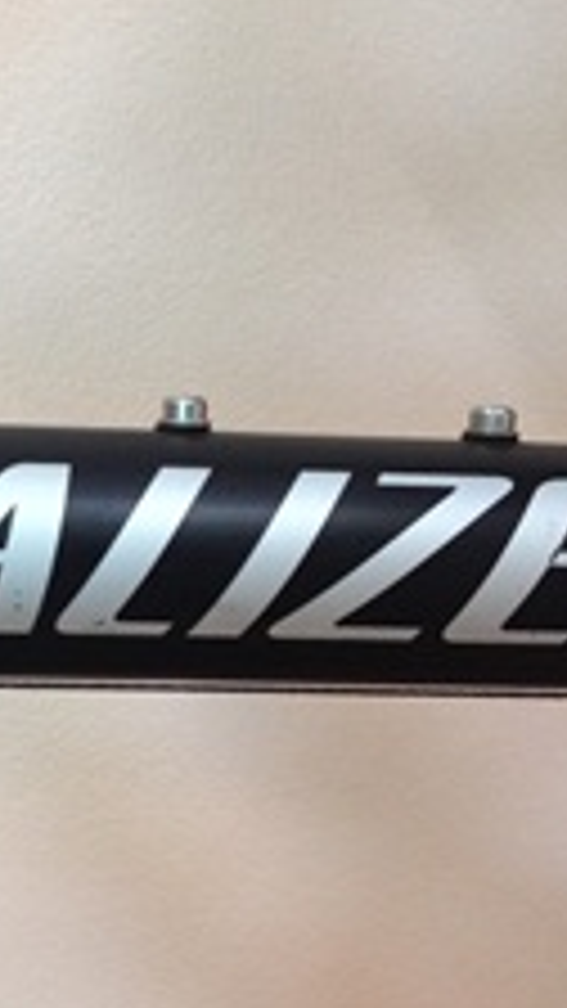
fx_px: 1818
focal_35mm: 68
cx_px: -86
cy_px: 486
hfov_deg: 17.1
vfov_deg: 31.0
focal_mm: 4.28
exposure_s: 1/20
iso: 125
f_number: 2.4
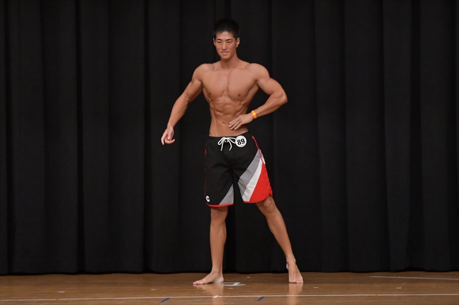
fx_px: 3250
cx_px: 230
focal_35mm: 255
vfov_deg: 5.4
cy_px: 152
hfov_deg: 8.1
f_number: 5.6
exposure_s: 1/400
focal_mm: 170
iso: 6400
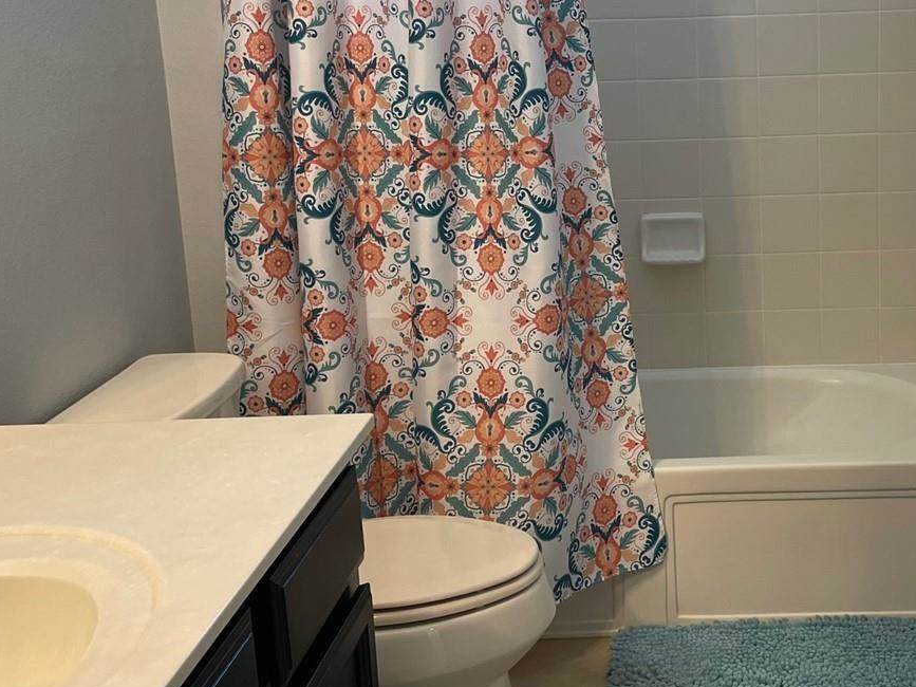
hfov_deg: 38.6
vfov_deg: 30.0
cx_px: 689
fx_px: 1270
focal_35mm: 48
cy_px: 228
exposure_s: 1/60
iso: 80
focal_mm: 4.2
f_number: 1.6
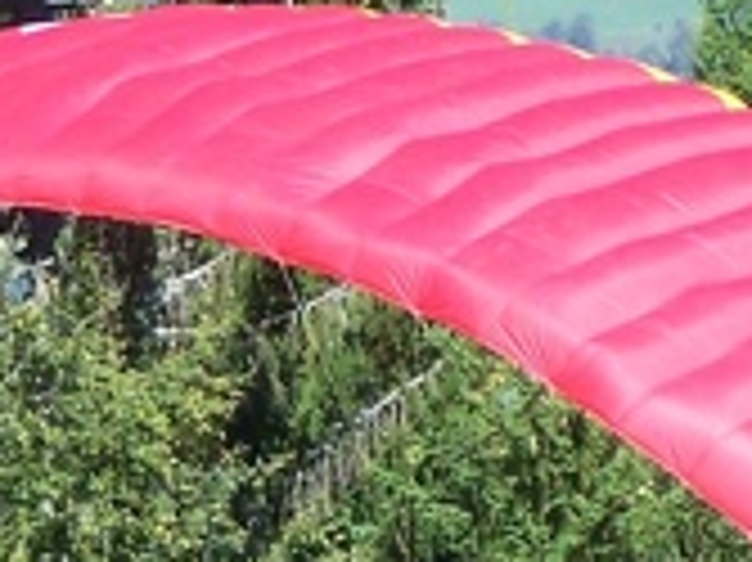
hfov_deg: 3.6
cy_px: 1241
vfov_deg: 2.7
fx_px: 12026
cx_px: 27
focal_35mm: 554
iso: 64
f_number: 3.3
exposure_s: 1/400
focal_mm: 19.4
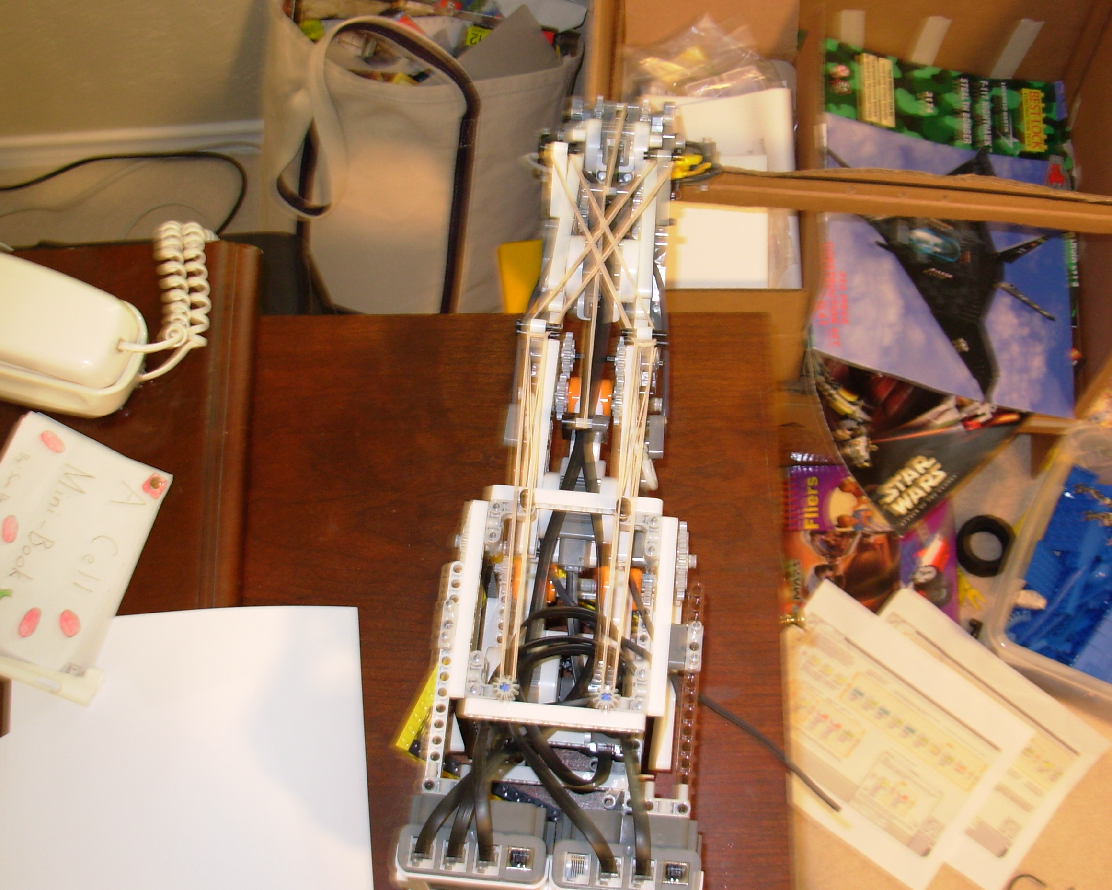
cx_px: 598
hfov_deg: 41.1
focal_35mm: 45
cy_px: 456
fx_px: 1481
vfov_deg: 33.4
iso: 50
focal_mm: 6.3
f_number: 2.9
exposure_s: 1/2.1
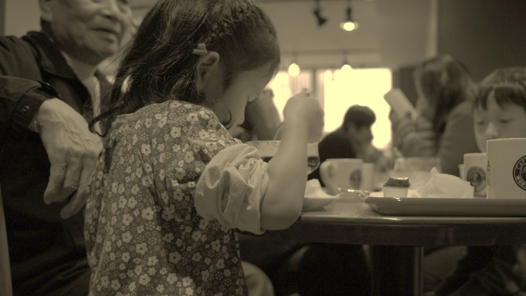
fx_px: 614
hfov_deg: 46.4
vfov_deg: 27.1
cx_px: 261
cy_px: 171
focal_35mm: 44
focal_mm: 24.2
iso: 200
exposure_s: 1/20
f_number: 2.8
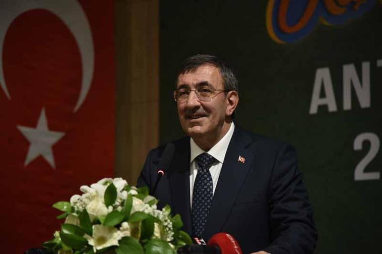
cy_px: 127
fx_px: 1188
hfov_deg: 18.3
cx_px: 191
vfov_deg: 12.2
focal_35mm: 112
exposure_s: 1/250
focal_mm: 112
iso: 1600
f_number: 4
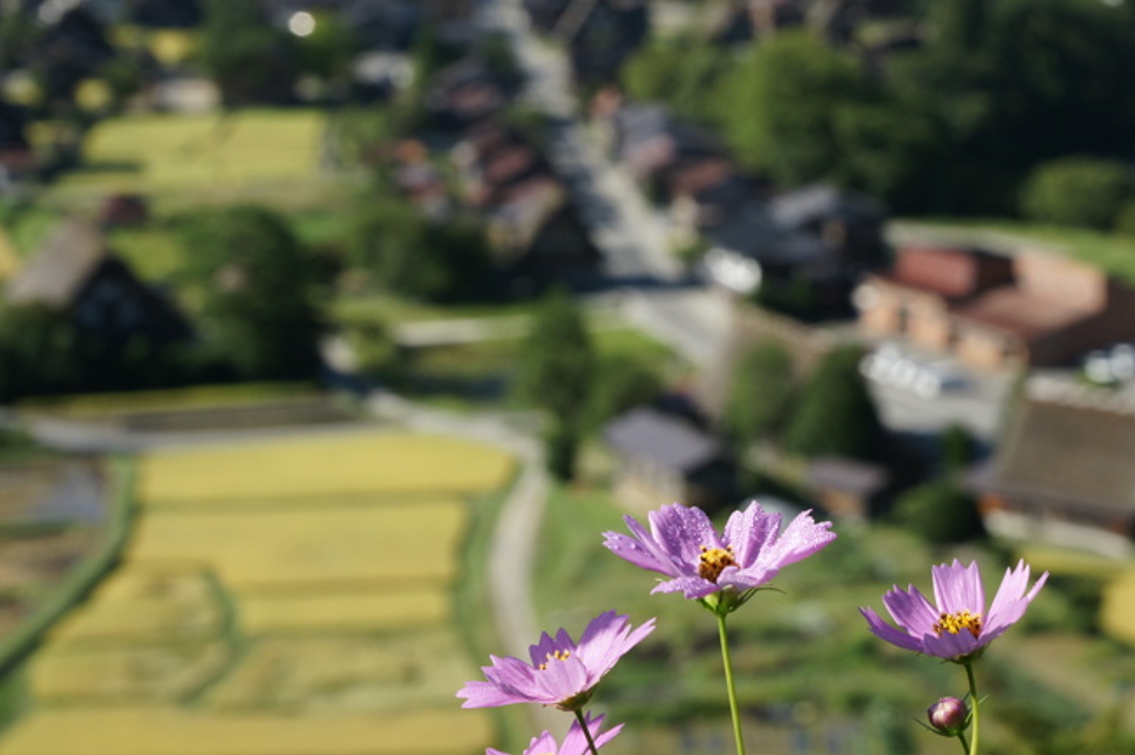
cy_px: 281
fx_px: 3717
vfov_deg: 11.6
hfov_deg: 17.3
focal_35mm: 118
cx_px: 703
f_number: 8
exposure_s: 1/320
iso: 200
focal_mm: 50
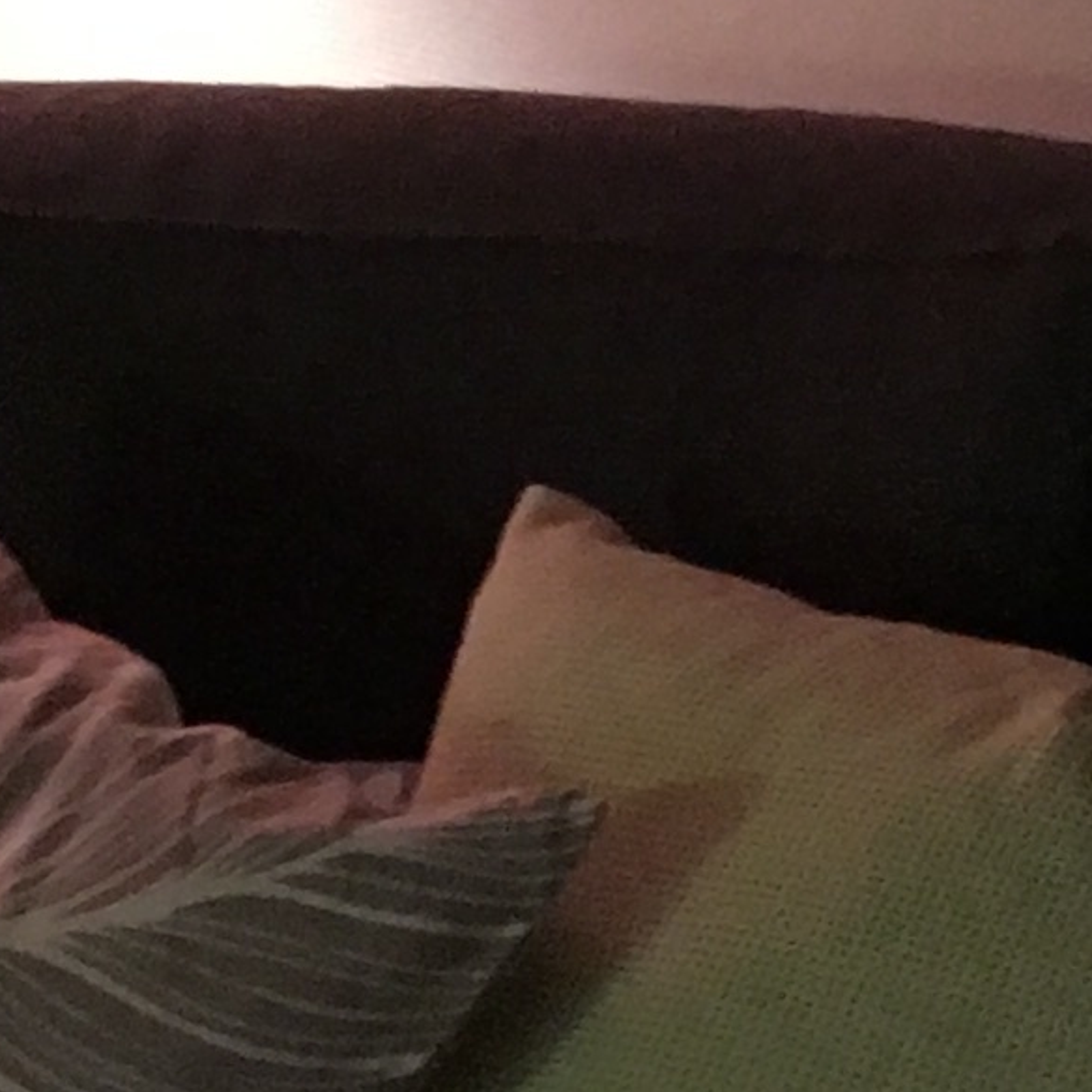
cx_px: 1636
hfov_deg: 9.6
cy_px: 712
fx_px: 6317
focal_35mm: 177
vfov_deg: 9.9
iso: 100
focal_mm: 4.15
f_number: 2.2
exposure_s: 1/4
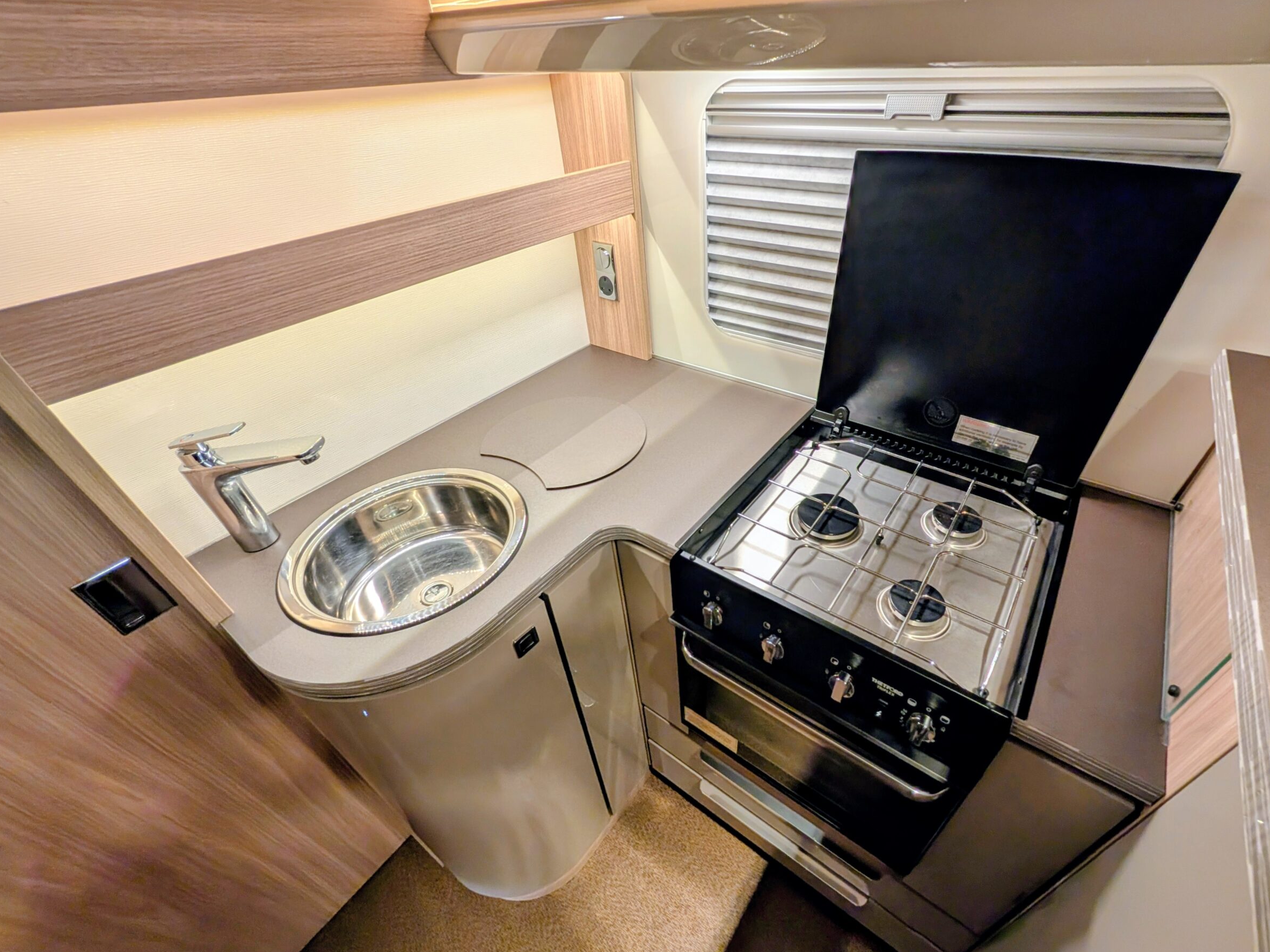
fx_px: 477
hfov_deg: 106.0
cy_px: 487
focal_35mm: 13
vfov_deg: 89.9
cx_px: 684
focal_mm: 2.02
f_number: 1.7
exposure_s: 1/63.1
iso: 59
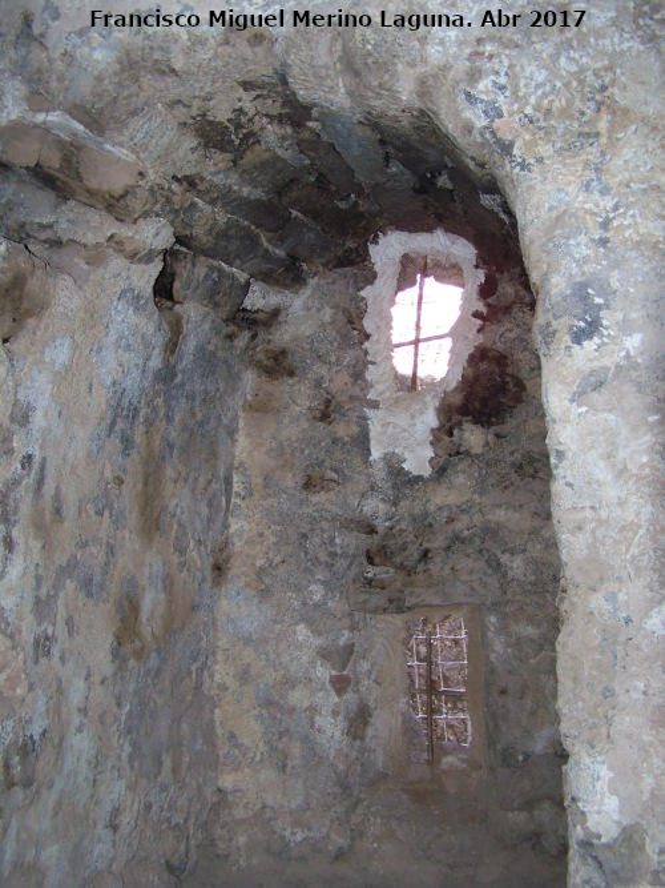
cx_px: 332
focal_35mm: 38
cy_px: 444
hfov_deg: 37.7
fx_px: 974
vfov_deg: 49.0
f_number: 2.8
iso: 160
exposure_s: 1/60
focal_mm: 6.3
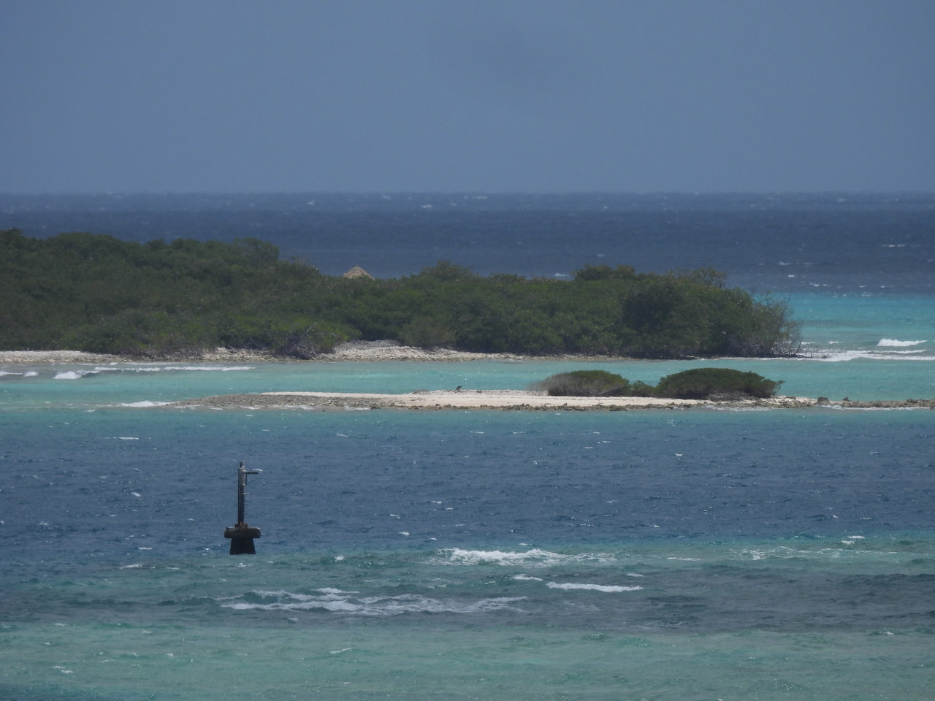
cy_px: 350
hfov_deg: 1.8
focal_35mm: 1100
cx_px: 468
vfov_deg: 1.4
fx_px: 29712
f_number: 5.6
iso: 100
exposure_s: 1/1000
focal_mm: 196
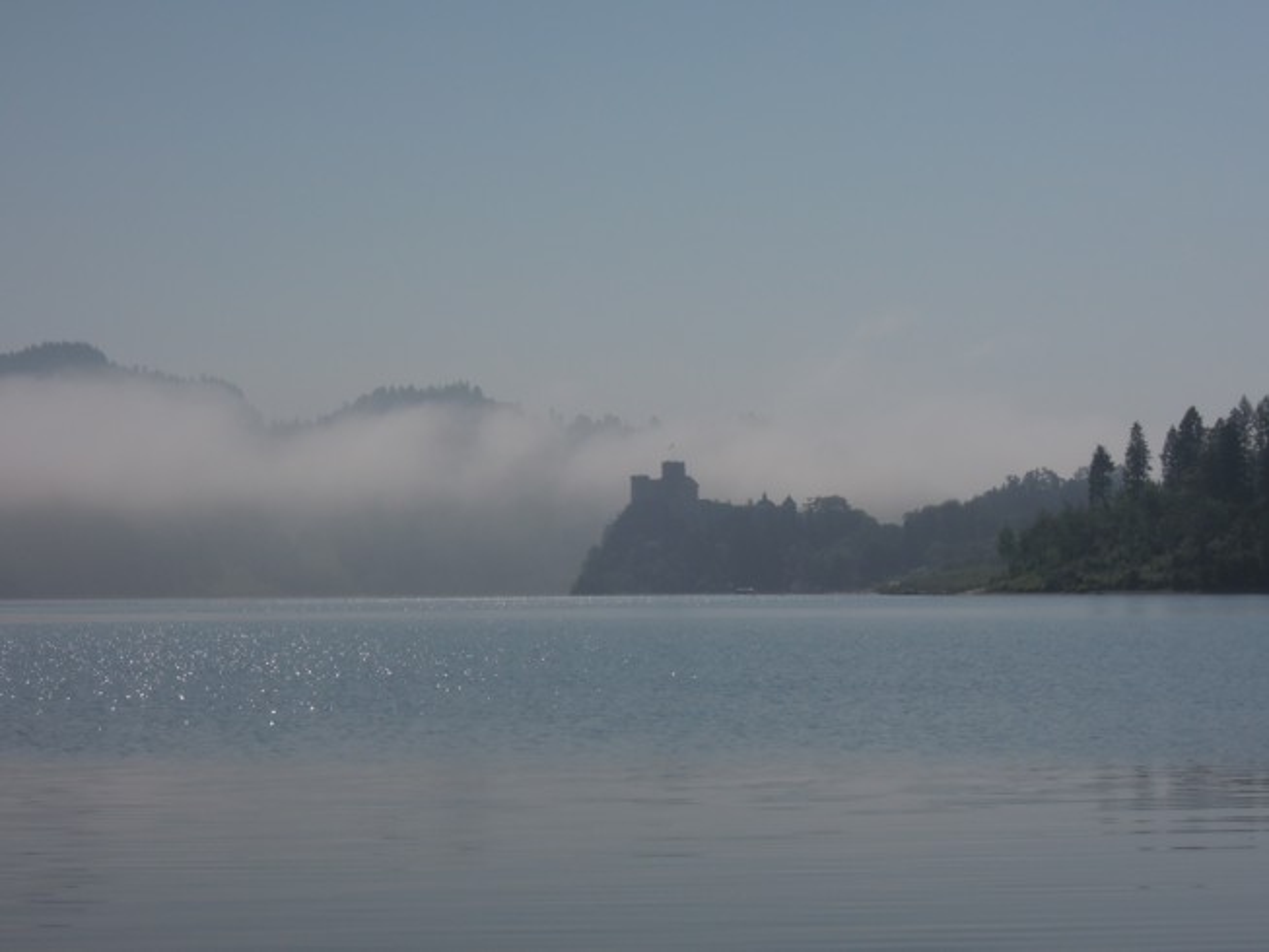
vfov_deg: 17.4
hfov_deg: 23.0
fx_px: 3117
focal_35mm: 85
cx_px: 634
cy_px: 476
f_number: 8
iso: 160
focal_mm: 15.2
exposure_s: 1/1600
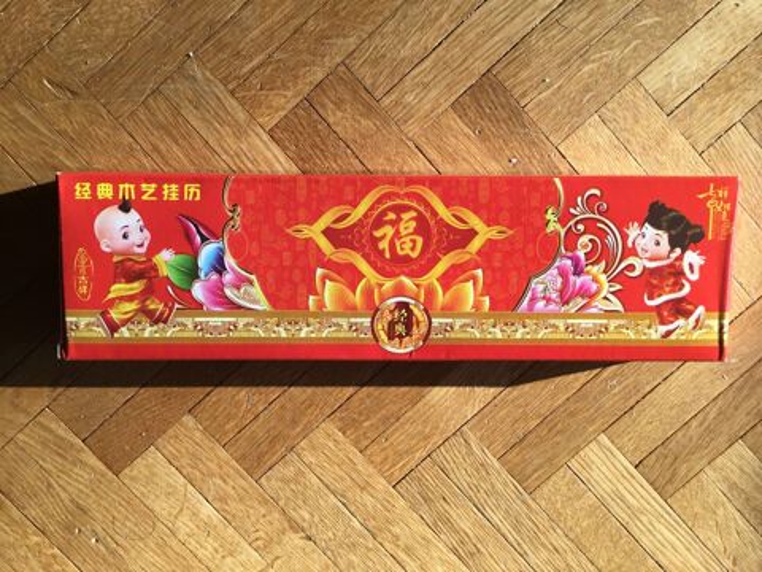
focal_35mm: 31
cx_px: 381
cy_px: 286
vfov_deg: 45.4
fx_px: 682
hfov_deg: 58.4
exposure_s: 1/117
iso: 25
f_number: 2.4
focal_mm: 3.3
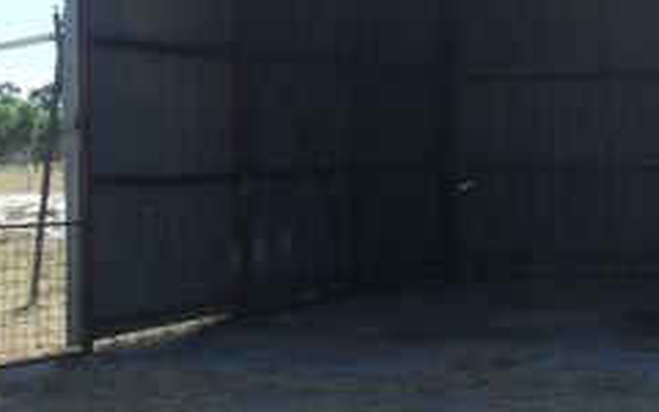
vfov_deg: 13.2
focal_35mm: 99
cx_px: 774
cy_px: 151
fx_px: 1778
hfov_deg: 19.8
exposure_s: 1/125
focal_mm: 6.3
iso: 100
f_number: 8.4
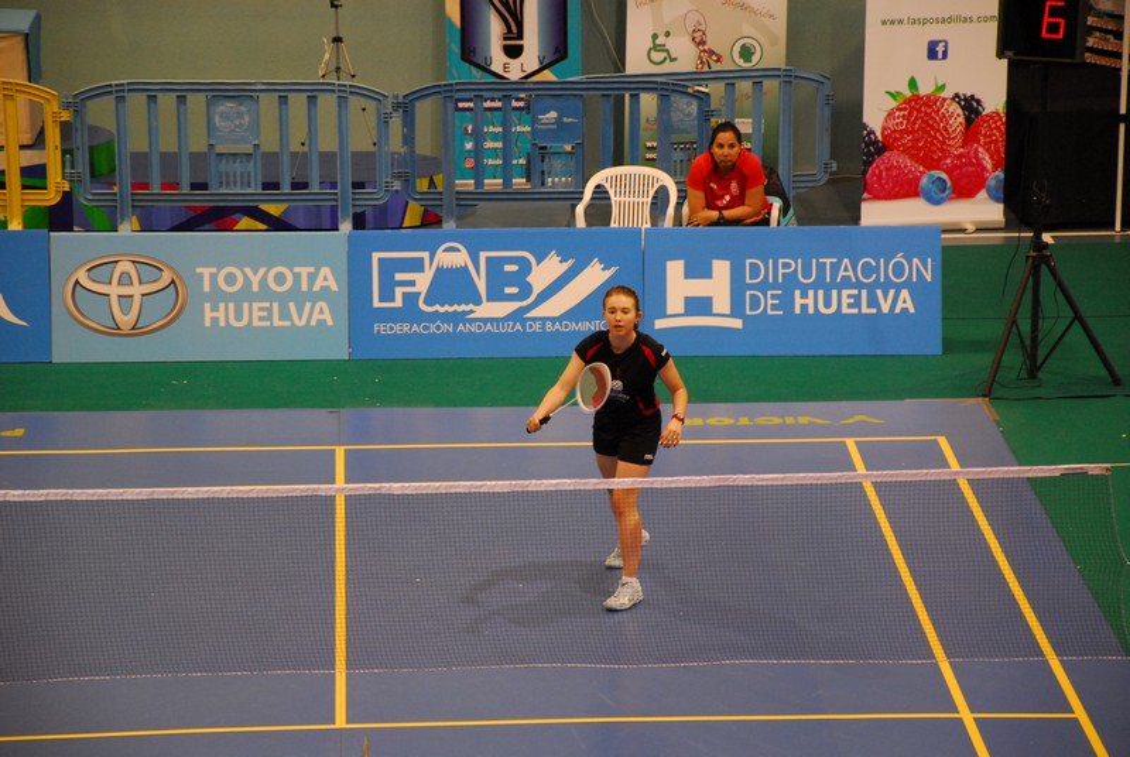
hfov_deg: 13.0
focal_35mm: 158
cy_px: 378
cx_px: 565
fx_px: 4951
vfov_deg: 8.7
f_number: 5.6
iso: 800
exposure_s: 1/15
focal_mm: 105
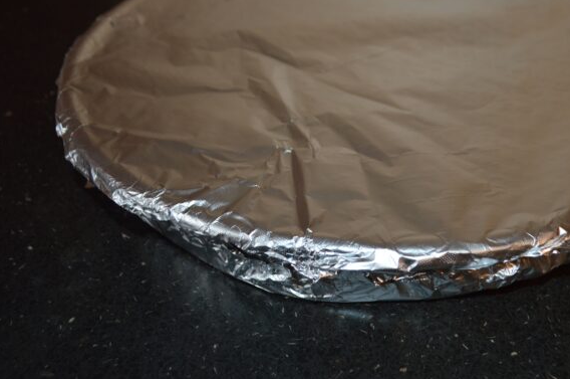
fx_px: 585
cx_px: 349
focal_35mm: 37
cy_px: 214
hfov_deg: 51.5
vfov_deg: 35.8
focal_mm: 20
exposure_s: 1/60
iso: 400
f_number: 3.8
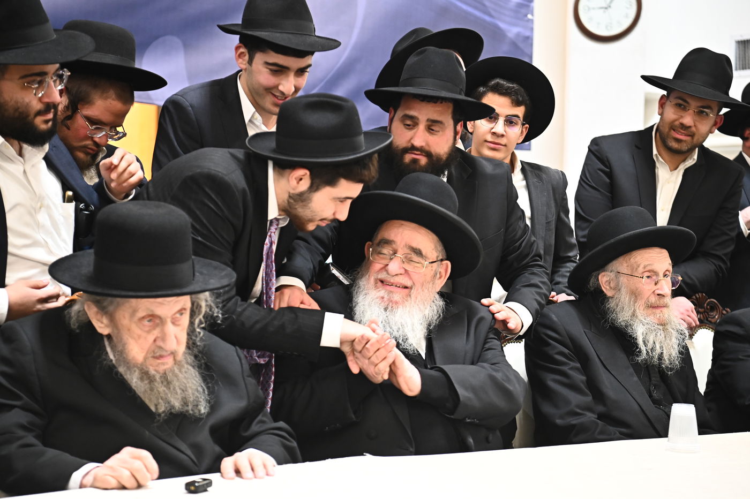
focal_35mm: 70
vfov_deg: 19.4
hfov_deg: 28.9
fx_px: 1458
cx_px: 375
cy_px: 250
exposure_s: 1/125
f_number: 4
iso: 3200
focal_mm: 70
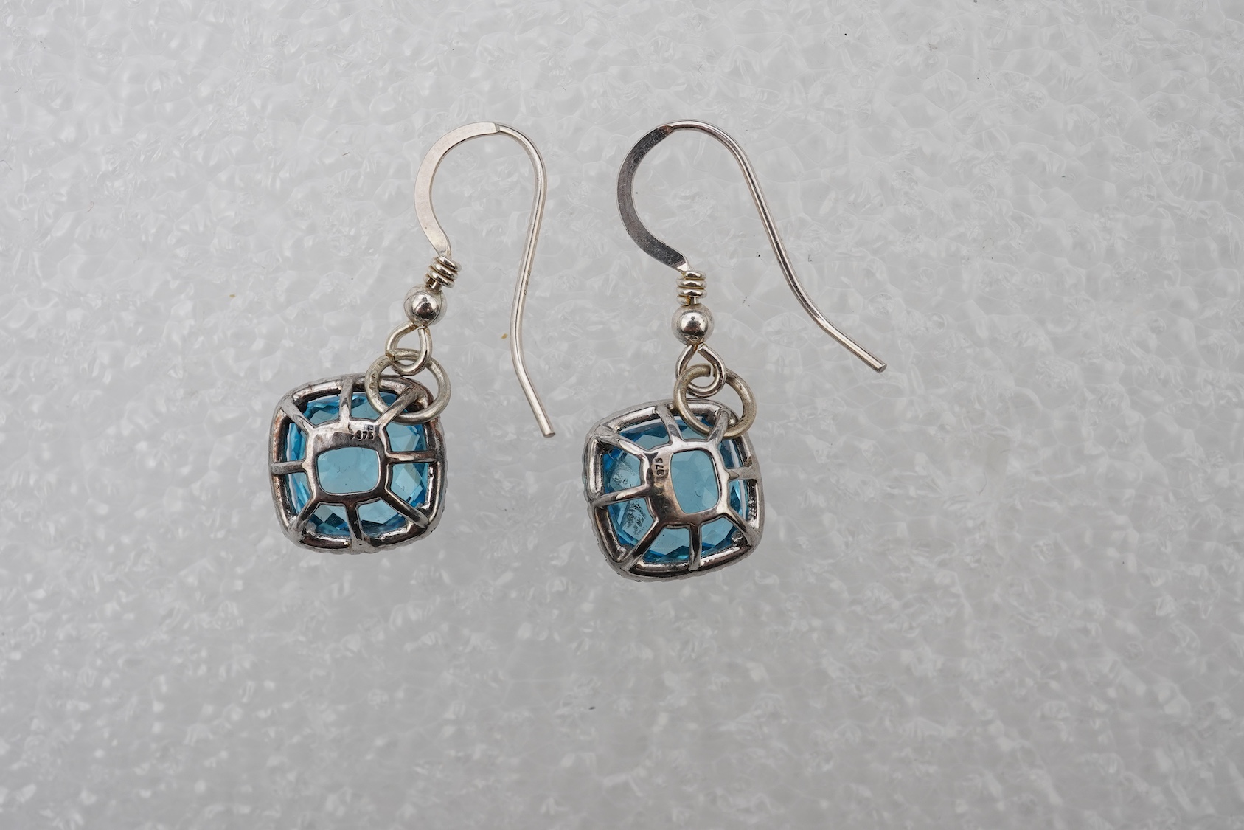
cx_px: 622
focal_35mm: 45
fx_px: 1555
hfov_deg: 43.6
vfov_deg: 29.9
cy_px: 415
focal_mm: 30
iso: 400
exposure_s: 1/125
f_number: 16
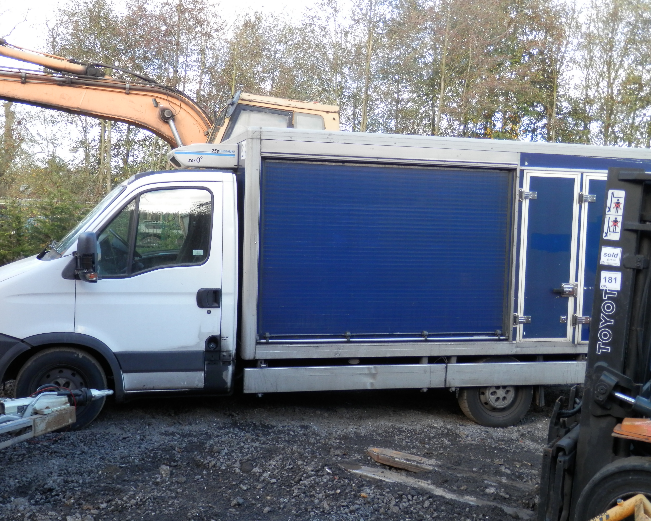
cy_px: 258
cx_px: 317
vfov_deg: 38.2
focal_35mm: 39
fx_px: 751
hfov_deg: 46.8
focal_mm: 6.6
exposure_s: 1/60
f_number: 3.6
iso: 80
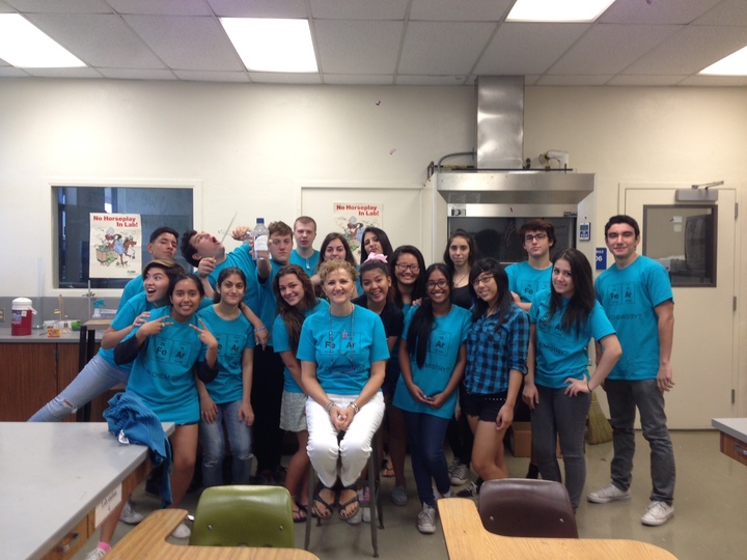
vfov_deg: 42.9
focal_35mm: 33
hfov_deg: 55.4
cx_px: 374
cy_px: 280
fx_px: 712
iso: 64
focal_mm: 4.12
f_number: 2.4
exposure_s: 1/20
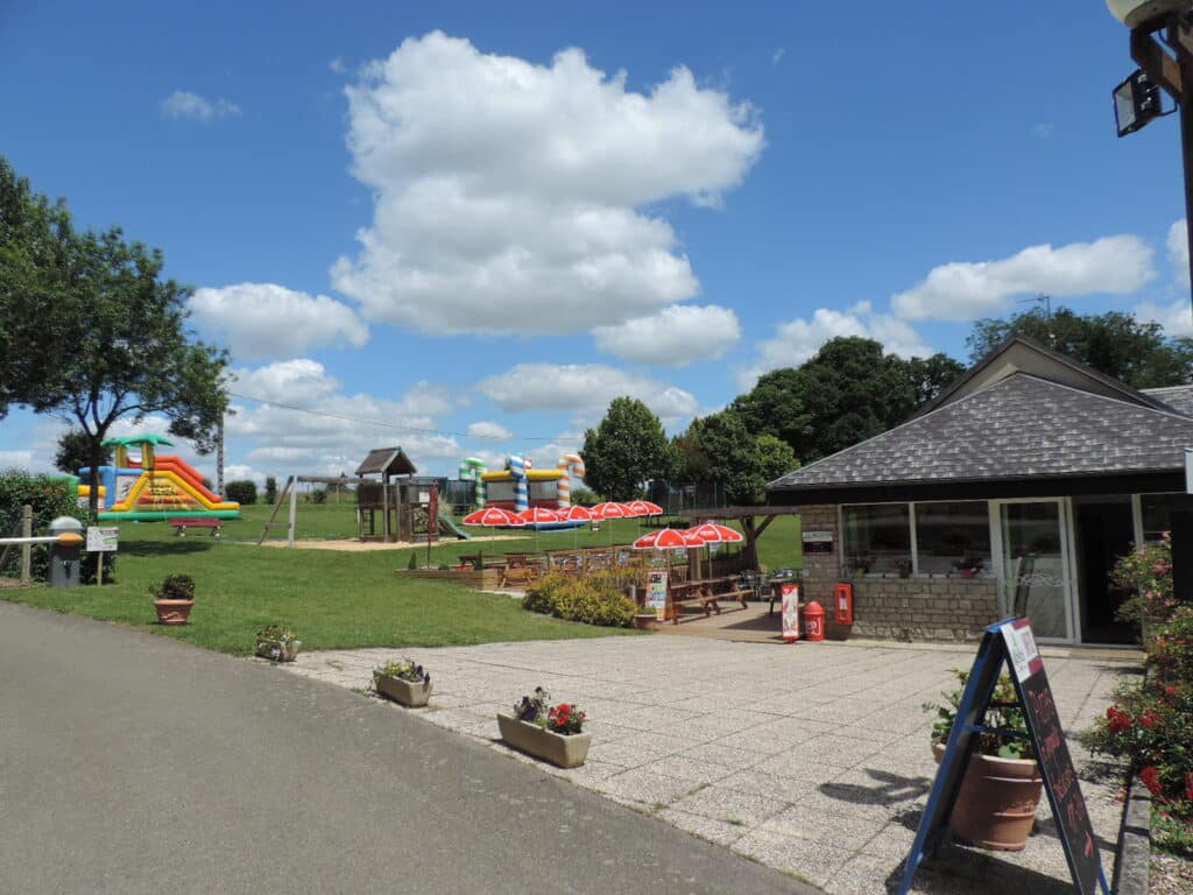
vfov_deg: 56.8
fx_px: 827
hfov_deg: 71.6
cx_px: 596
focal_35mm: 24
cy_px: 448
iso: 80
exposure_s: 1/1250
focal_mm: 4.3
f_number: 3.3
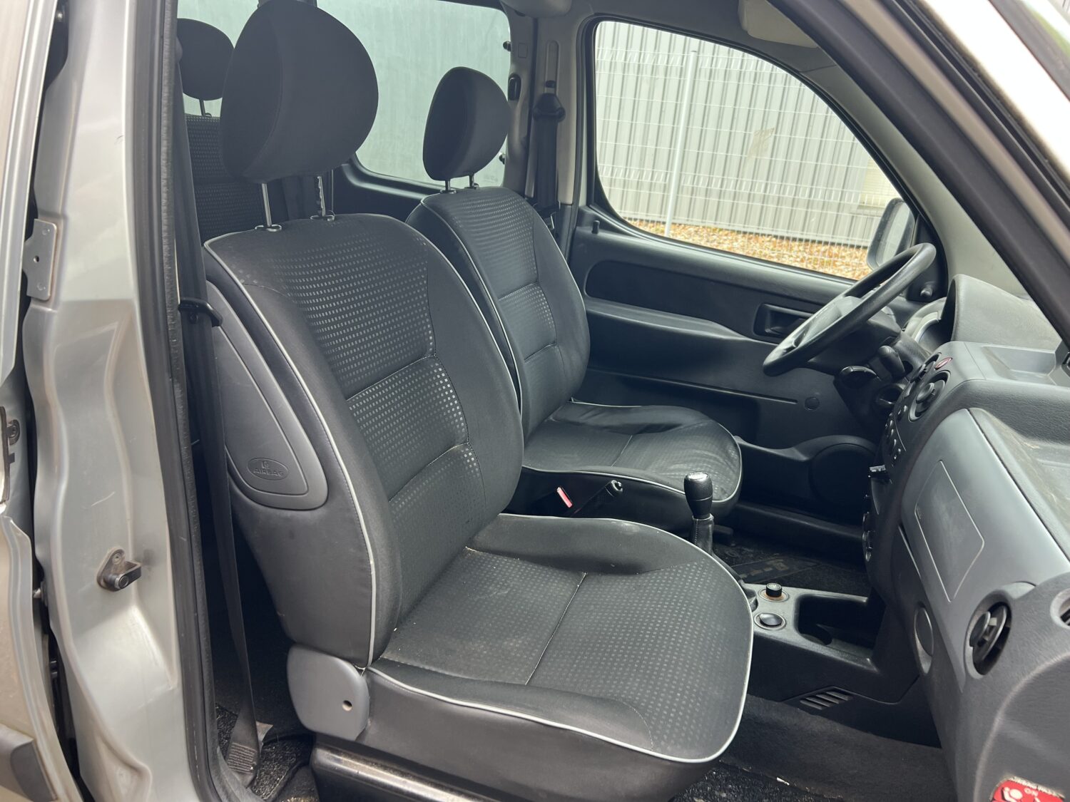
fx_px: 804
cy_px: 401
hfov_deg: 67.3
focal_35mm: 26
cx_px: 535
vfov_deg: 53.1
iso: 80
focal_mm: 5.7
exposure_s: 1/121
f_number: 1.5
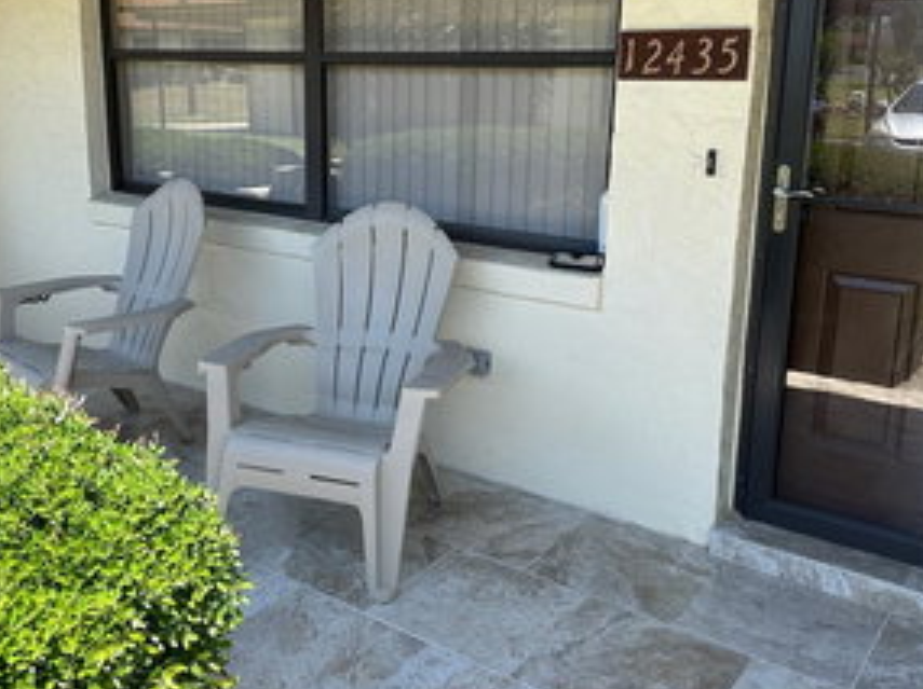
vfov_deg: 39.5
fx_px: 959
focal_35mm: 36
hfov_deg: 51.3
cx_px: 416
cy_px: 288
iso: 80
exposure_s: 1/943
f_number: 1.78
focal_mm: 6.86
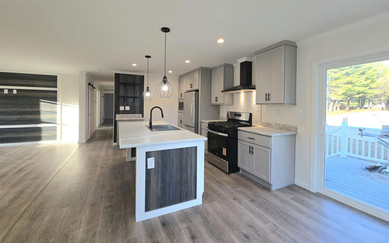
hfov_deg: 105.3
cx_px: 194
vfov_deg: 78.4
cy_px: 108
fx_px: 148
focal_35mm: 14
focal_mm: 2.2
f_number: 2.2
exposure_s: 1/120
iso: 80
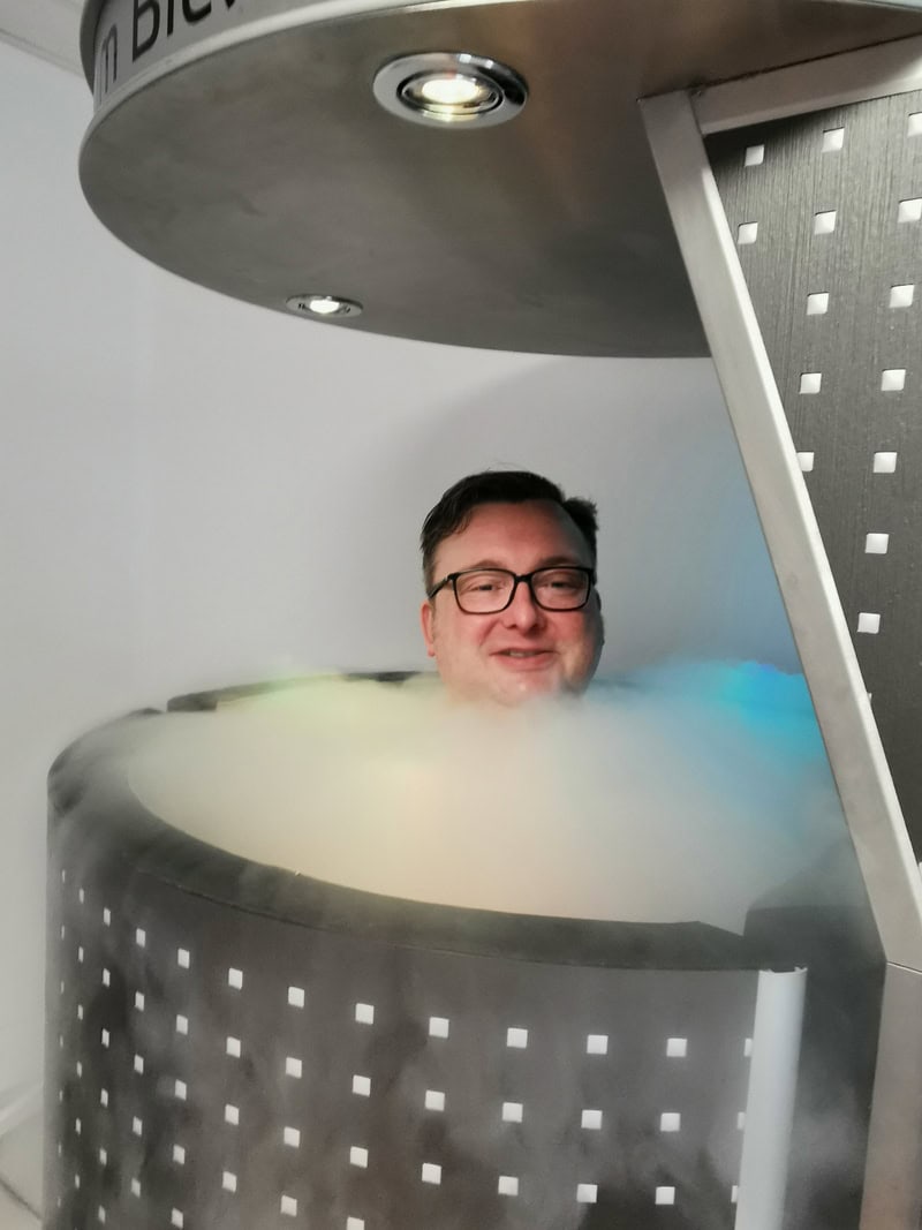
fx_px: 924
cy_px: 615
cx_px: 461
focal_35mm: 26
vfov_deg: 67.3
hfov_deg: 53.1
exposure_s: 1/33
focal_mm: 2.4
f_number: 2.2
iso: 250
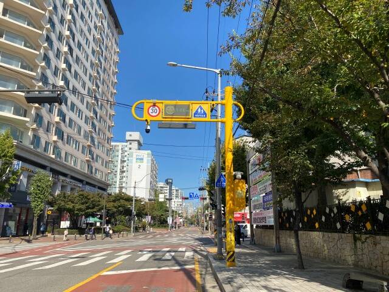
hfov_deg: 67.3
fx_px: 292
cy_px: 146
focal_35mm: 26
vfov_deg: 53.1
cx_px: 194
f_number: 1.8
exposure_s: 1/2571
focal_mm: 4.25
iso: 32
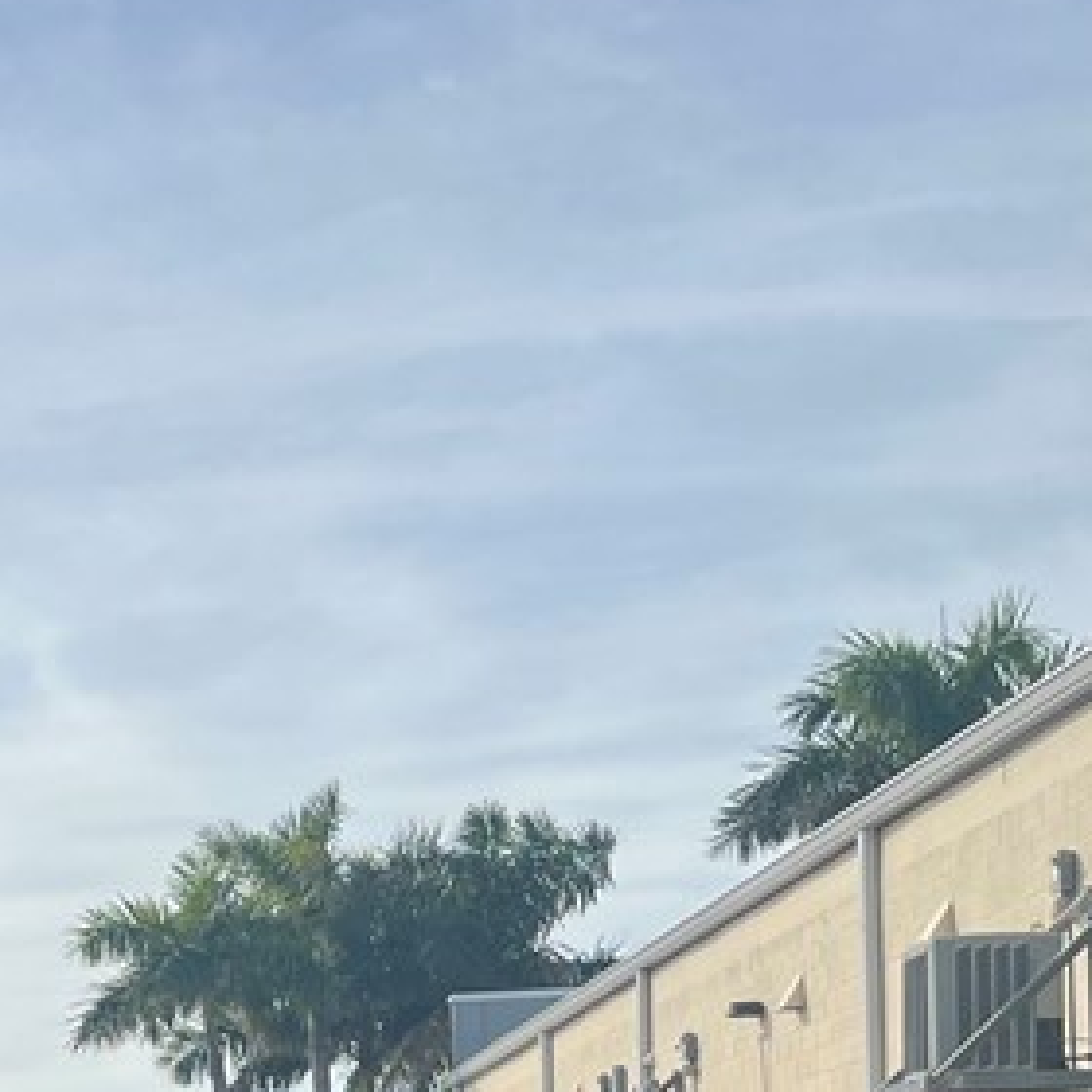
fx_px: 2998
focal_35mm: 84
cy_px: 1377
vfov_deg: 19.2
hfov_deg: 18.0
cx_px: -632
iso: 50
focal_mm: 5.1
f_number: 1.6
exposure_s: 1/3623
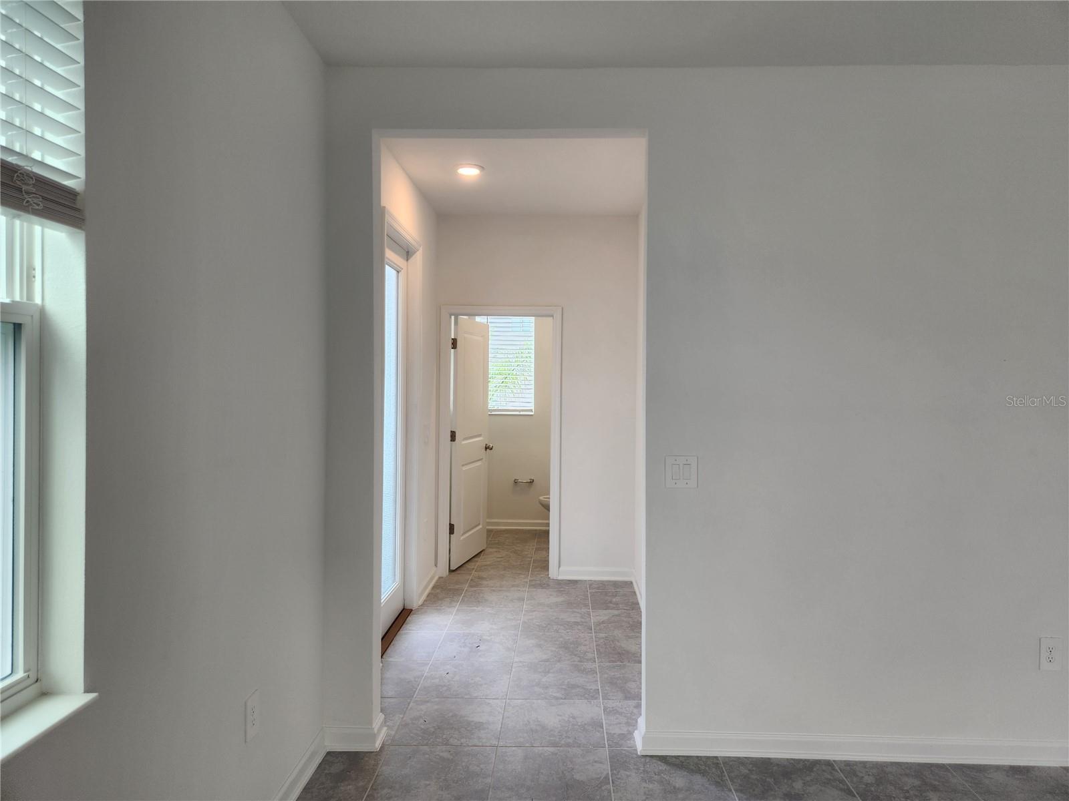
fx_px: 710
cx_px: 534
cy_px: 400
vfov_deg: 58.9
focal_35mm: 23
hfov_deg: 73.9
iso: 64
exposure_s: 1/120
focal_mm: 5.4
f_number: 1.8
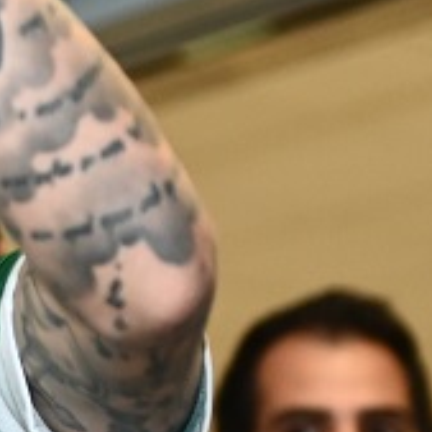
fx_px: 4193
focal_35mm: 297
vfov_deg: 5.9
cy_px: 235
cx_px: -311
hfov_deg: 5.8
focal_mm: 58
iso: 2000
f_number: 2.8
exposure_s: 1/160
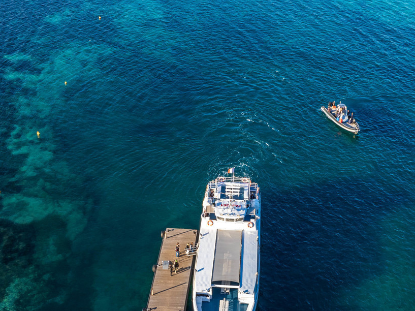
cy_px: 259
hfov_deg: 40.4
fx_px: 563
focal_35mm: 47
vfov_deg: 30.0
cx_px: 206
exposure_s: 1/120
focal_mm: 12.3
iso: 100
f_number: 9
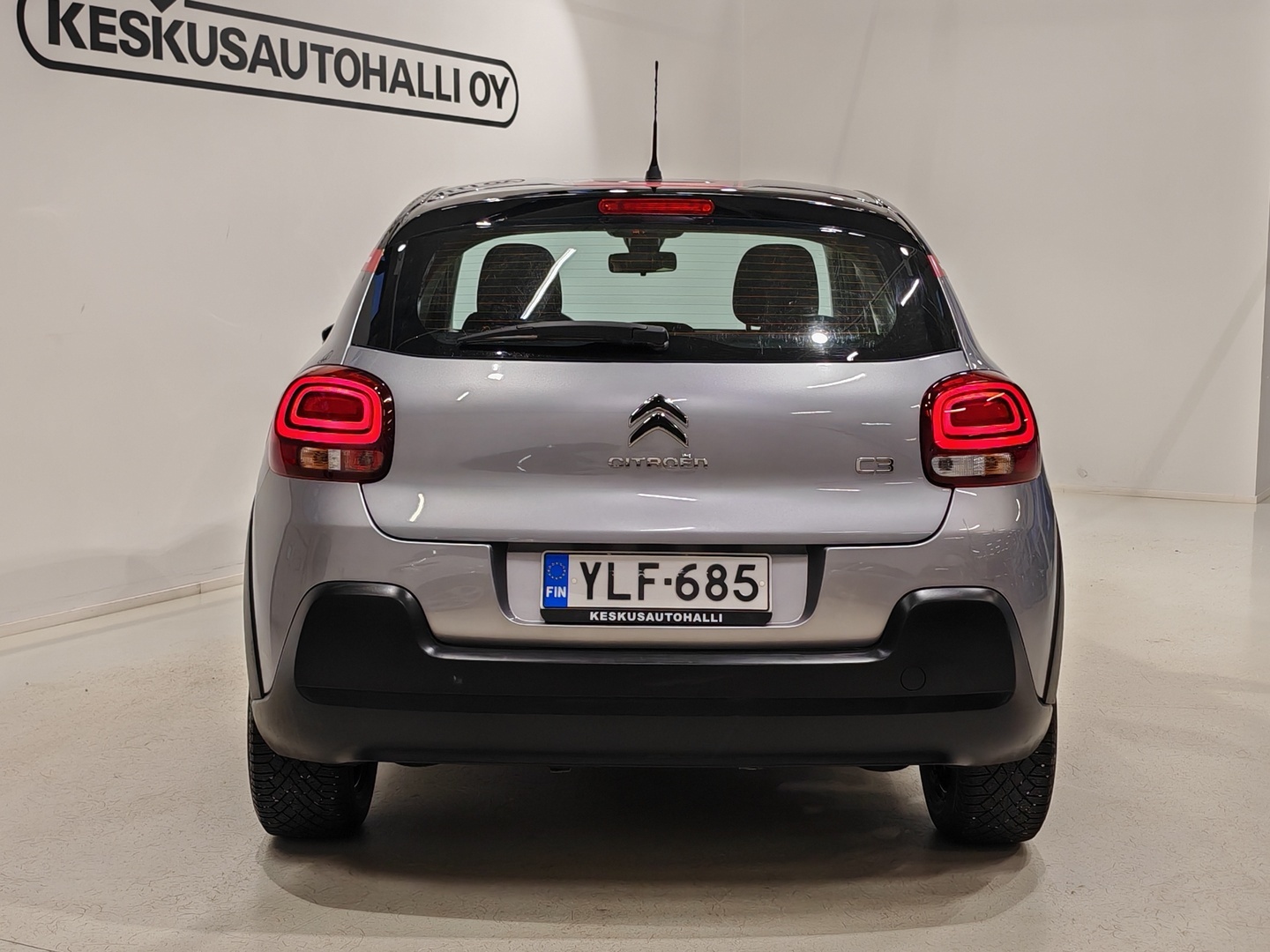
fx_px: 1834
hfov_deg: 38.2
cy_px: 476
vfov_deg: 29.1
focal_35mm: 50
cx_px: 635
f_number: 1.6
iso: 80
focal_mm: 5.4
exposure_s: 1/100
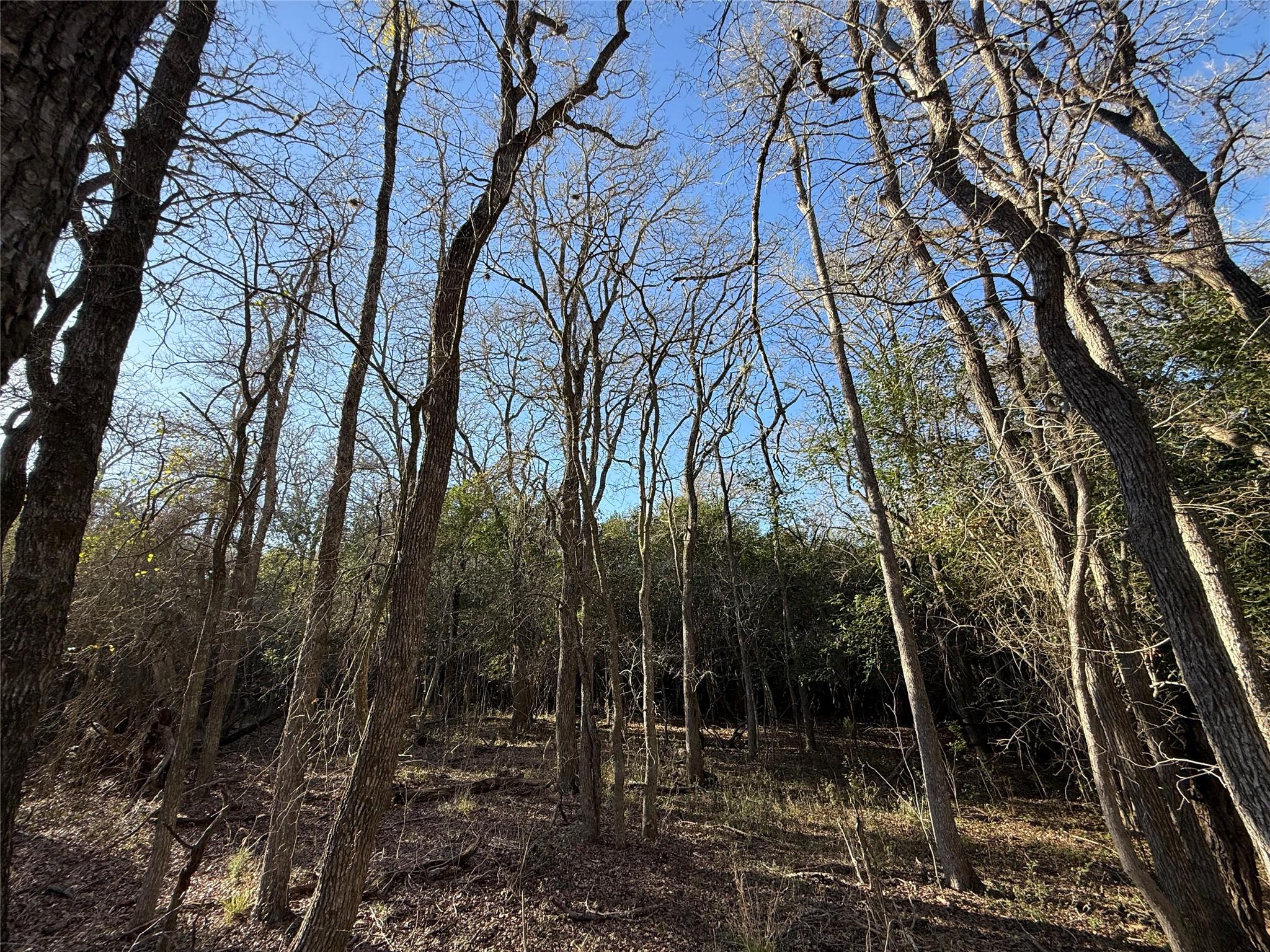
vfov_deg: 85.7
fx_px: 514
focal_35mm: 14
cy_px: 476
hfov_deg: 102.1
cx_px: 635
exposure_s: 1/531
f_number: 2.2
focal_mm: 2.22
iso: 50
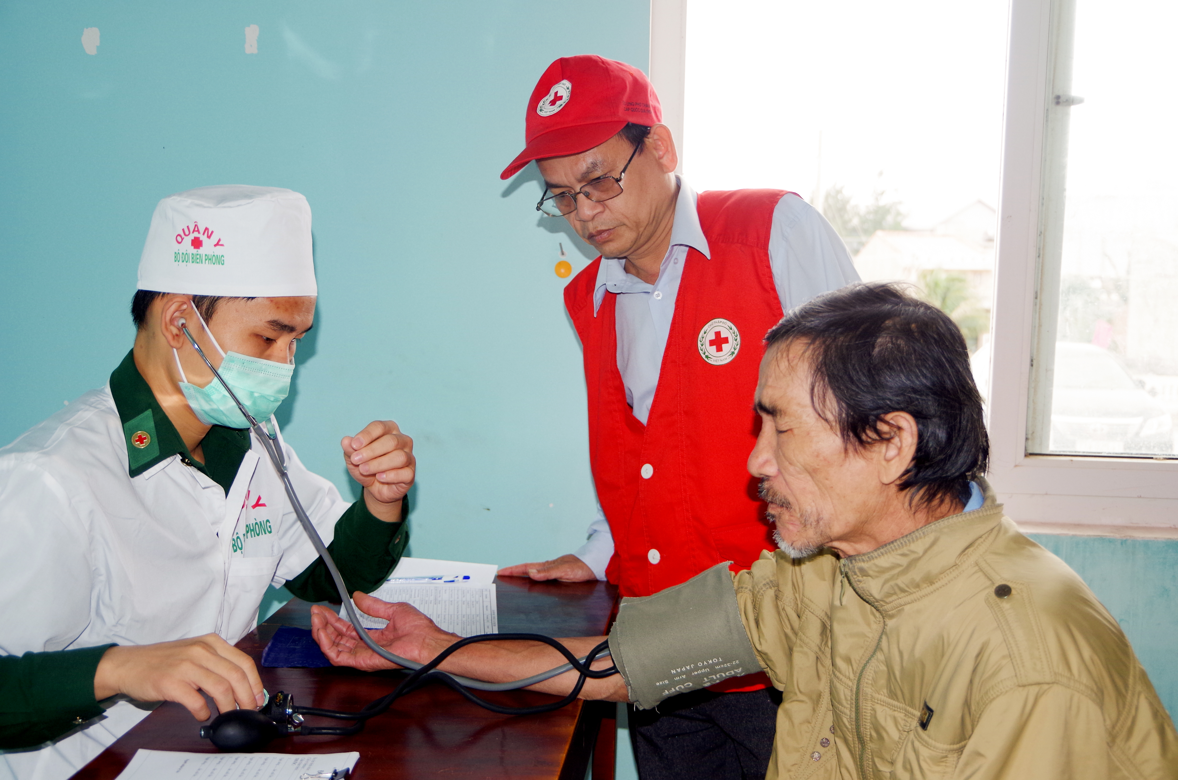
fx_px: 1502
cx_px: 589
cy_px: 390
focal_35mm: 46
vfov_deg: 29.1
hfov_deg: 42.8
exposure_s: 1/125
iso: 400
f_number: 4.5
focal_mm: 31
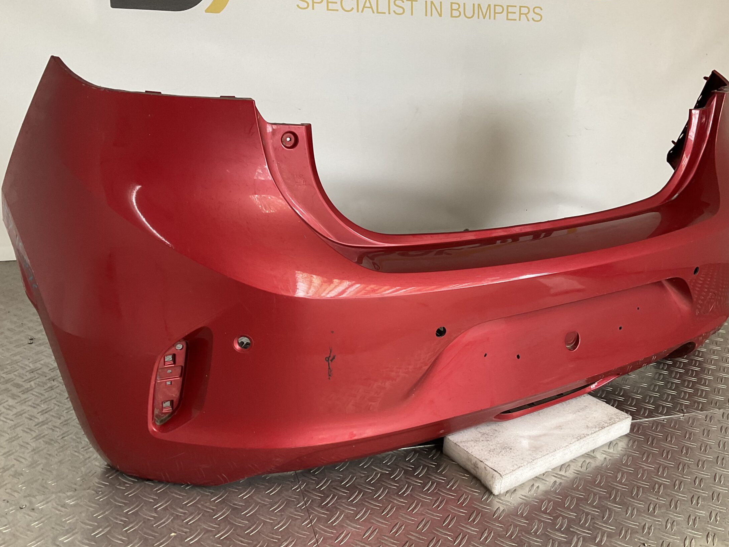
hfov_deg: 53.9
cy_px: 303
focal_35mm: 34
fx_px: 716
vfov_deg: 41.7
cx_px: 388
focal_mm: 3
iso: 50
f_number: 1.8
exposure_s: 1/50
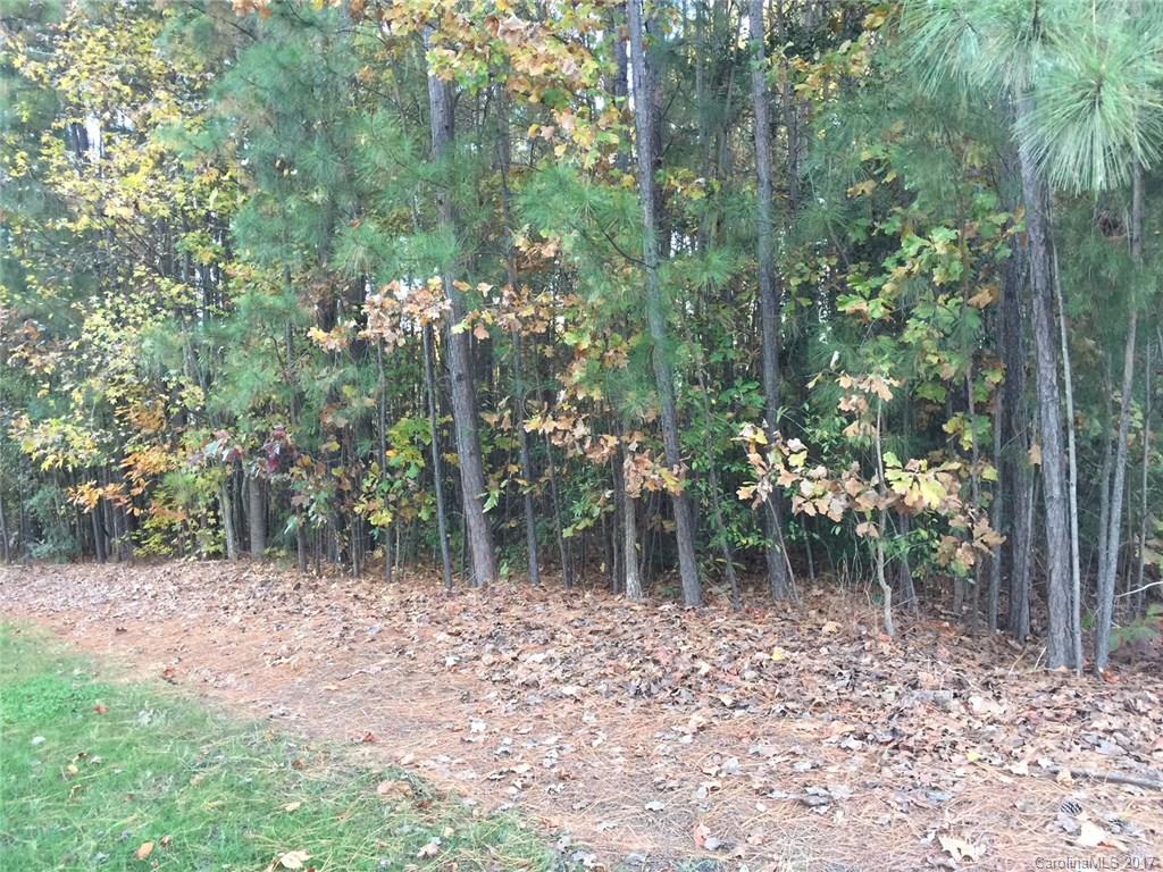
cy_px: 436
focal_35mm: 29
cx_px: 582
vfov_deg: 48.2
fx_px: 974
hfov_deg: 61.7
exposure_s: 1/15
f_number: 2.2
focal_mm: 4.15
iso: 64
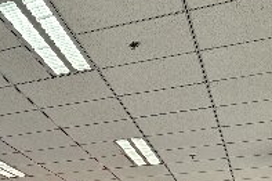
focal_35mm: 76
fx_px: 574
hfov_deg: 22.4
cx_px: -126
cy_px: 292
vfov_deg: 16.0
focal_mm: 6.86
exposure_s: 1/100
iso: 160
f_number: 1.78
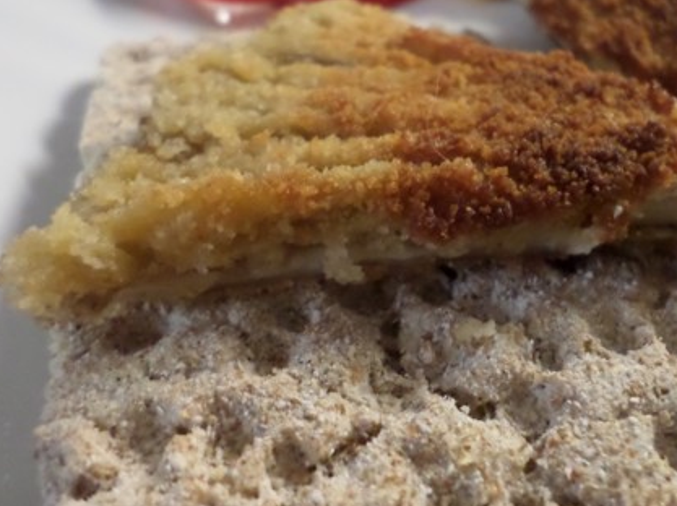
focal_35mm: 34
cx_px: 425
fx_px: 664
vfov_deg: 41.4
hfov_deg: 53.4
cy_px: 186
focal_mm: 4.5
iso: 640
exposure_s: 1/30
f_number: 2.5
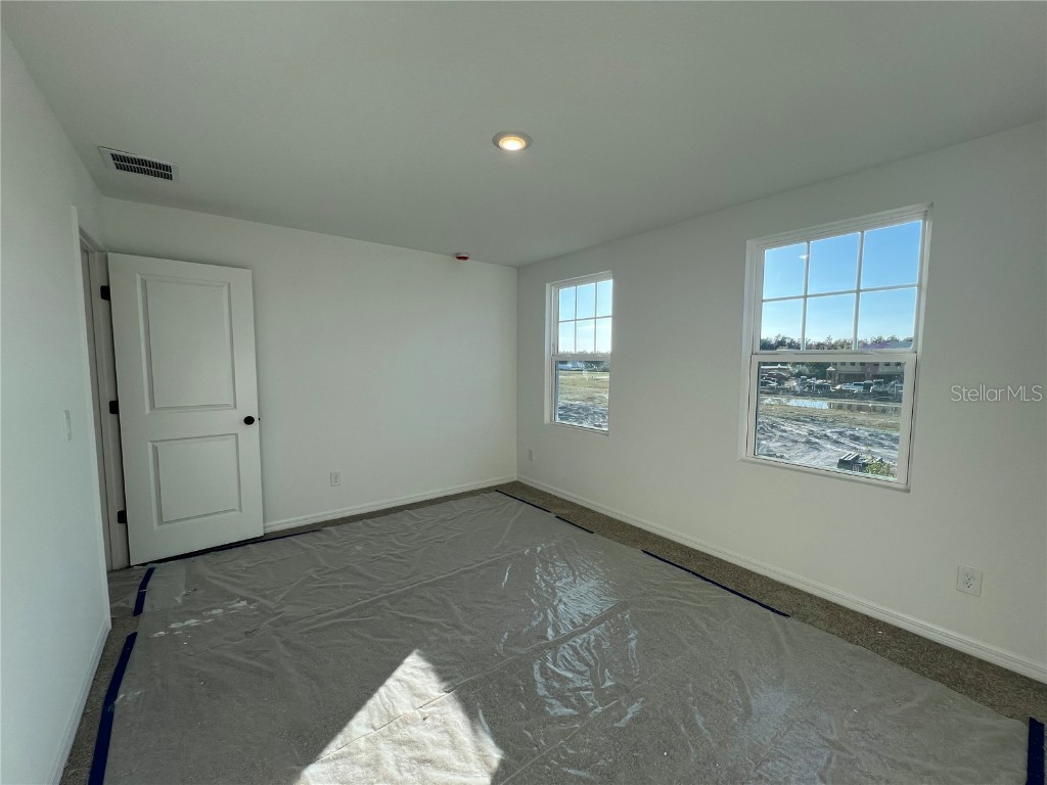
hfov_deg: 106.2
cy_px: 392
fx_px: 393
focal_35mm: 13
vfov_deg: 89.9
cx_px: 524
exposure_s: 1/355
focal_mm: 1.57
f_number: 1.8
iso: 32
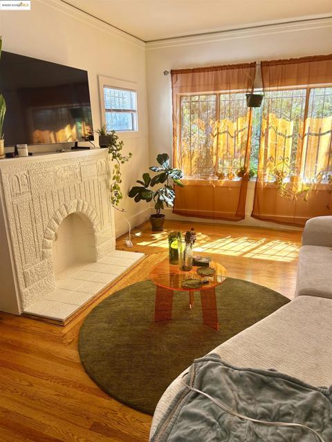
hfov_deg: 53.1
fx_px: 332
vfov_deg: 67.3
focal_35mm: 26
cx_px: 166
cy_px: 221
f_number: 1.5
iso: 64
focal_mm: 5.7
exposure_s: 1/121
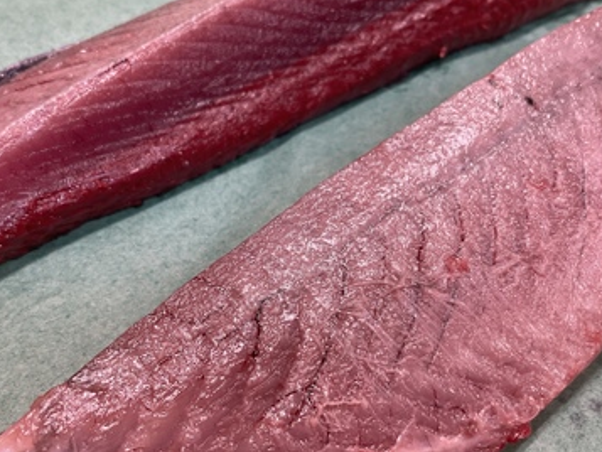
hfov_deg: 47.8
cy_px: 253
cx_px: 304
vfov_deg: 36.8
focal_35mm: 39
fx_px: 678
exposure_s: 1/60
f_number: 1.8
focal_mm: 3
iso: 40
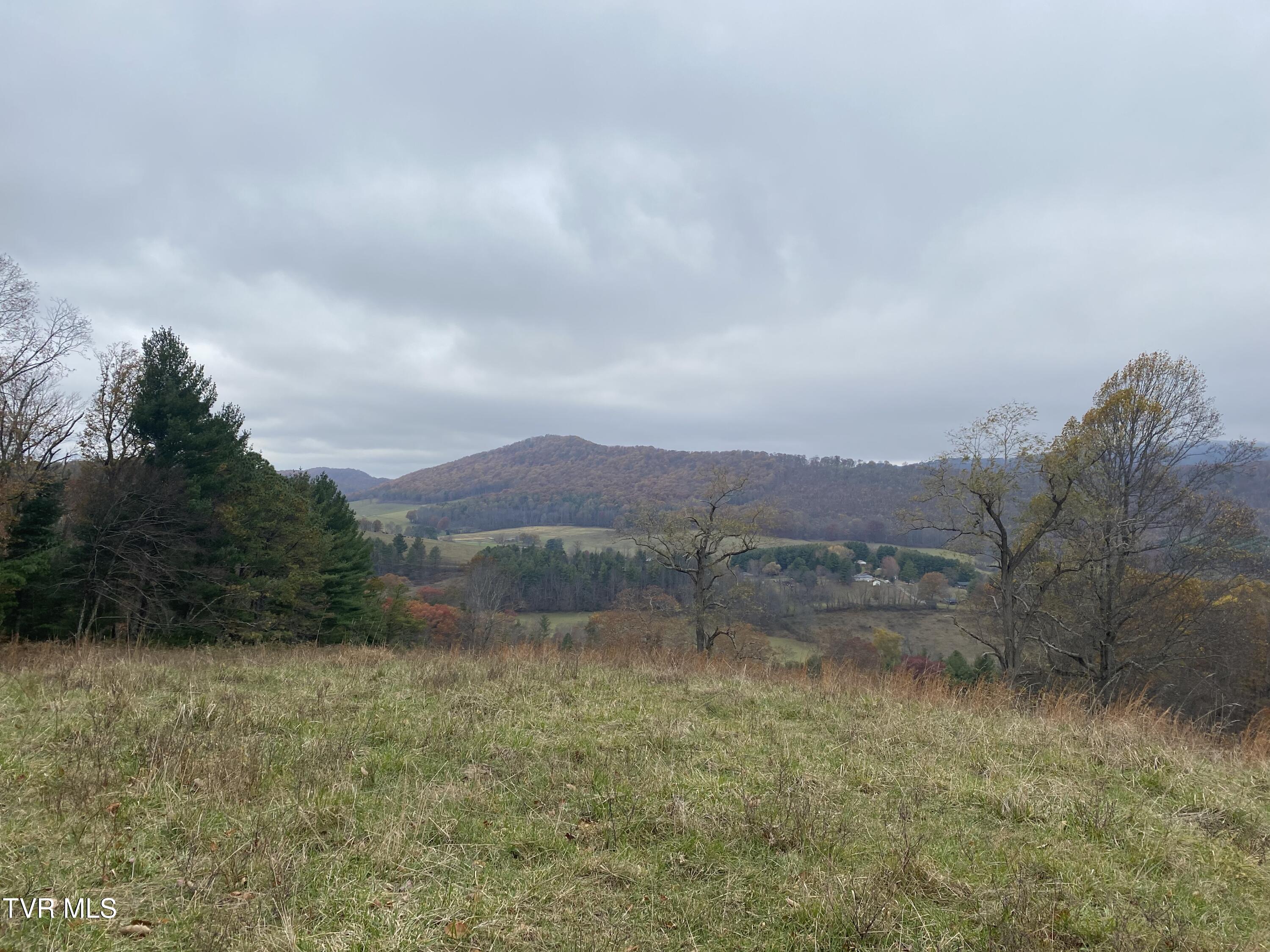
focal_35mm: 26
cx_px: 635
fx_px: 954
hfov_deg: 67.3
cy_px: 476
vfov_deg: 53.1
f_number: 1.8
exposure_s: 1/871
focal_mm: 4.25
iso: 32
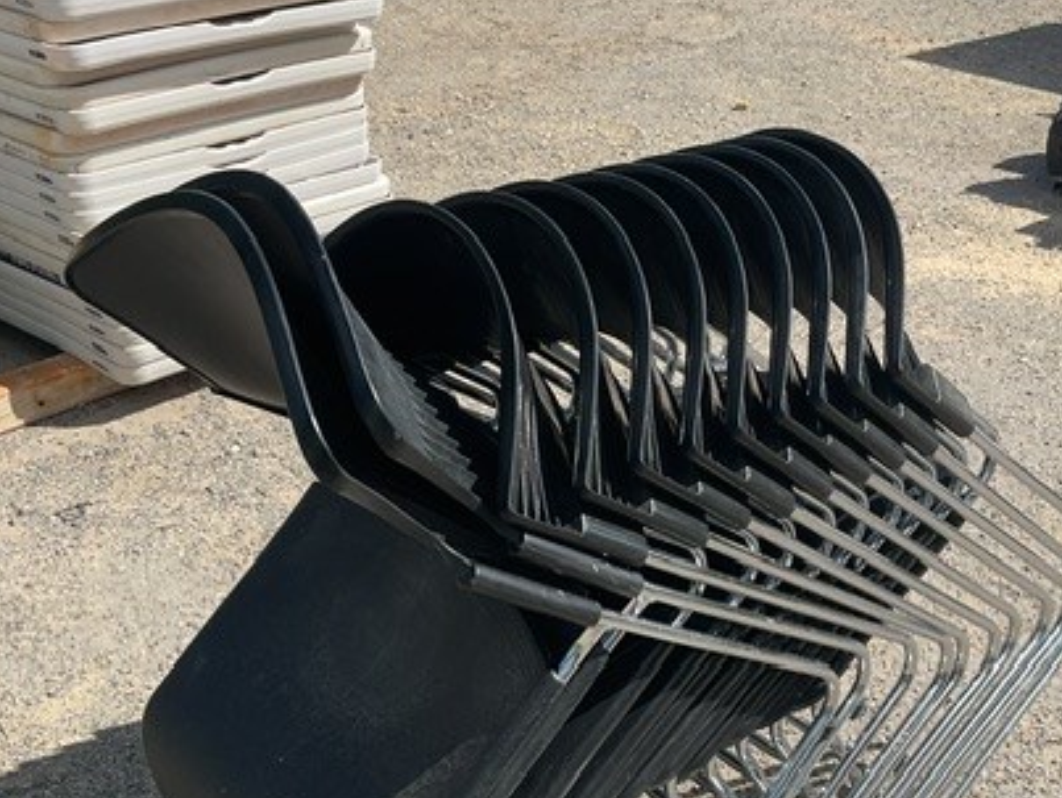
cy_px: 561
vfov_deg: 31.2
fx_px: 1413
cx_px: 582
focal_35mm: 46
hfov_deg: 41.2
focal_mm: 3
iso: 16
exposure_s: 1/1675
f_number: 1.8
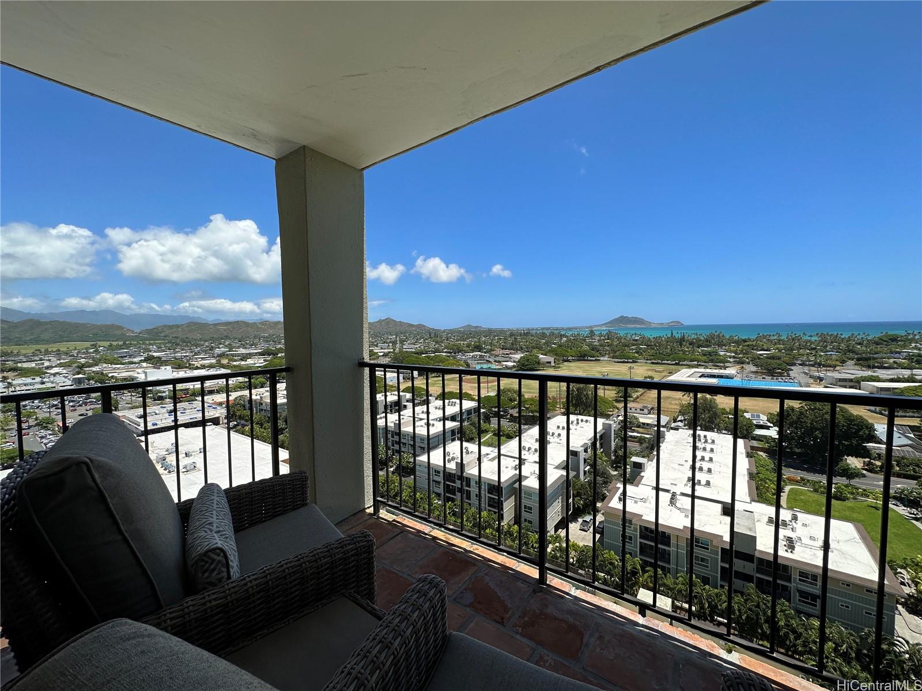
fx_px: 373
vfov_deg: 85.7
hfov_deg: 102.1
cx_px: 461
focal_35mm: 14
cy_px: 346
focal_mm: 2.22
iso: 50
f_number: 2.2
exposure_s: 1/2681
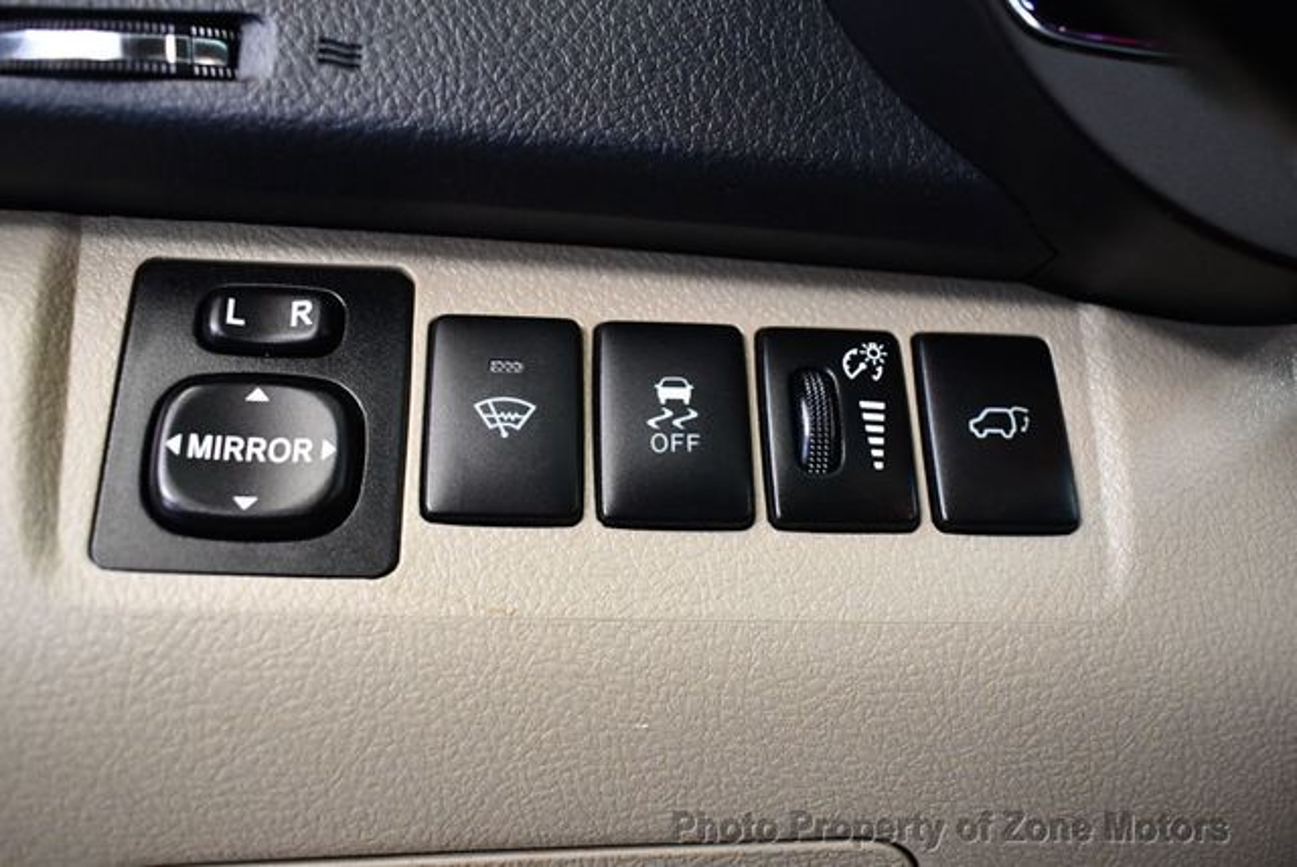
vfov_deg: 36.9
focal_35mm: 36
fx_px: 1298
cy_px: 434
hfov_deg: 53.1
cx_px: 648
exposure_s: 1/80
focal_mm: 18
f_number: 3.5
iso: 3200
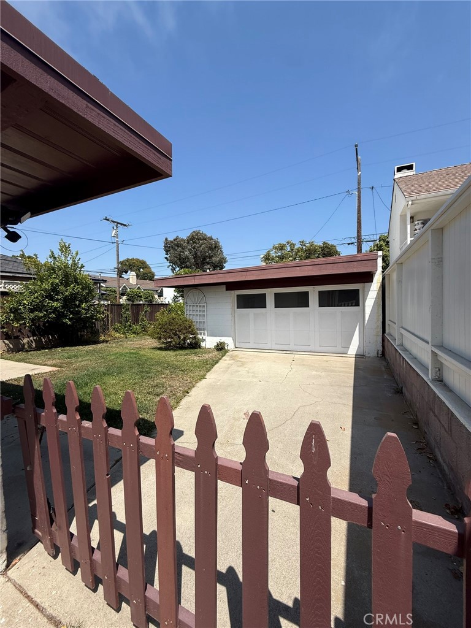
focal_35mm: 14
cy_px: 314
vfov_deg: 102.1
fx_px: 254
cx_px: 236
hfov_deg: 85.7
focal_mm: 2.22
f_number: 2.2
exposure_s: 1/2611
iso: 50
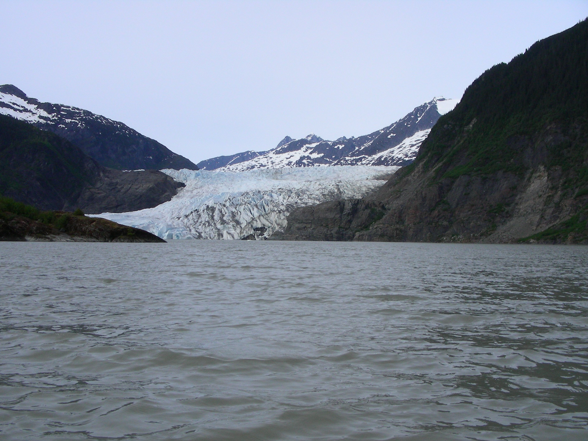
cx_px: 294
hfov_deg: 49.0
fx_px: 645
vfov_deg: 37.7
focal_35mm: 38
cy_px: 220
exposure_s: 1/627
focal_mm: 6.3
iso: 50
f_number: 5.6
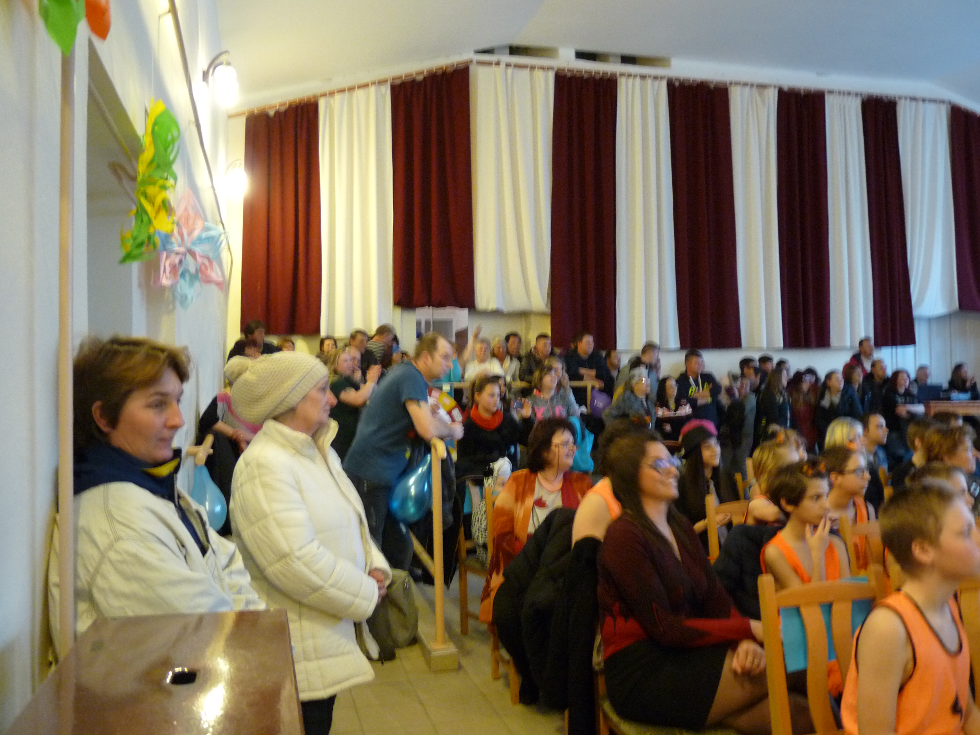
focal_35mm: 32
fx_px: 906
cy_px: 368
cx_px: 490
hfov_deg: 56.8
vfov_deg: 44.2
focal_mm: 5.6
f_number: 3
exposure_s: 1/8
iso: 400
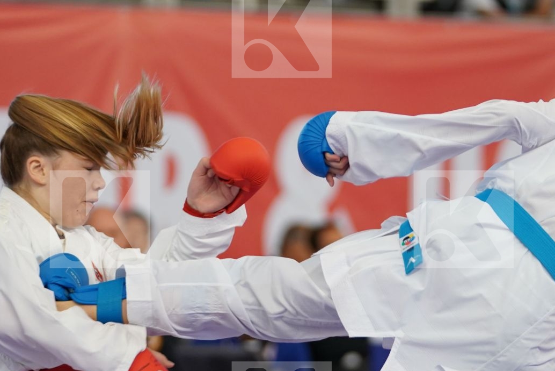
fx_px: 4025
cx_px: 282
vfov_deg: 5.3
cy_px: 219
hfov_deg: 7.9
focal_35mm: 261
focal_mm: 150
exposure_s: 1/1000
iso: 1600
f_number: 2.8
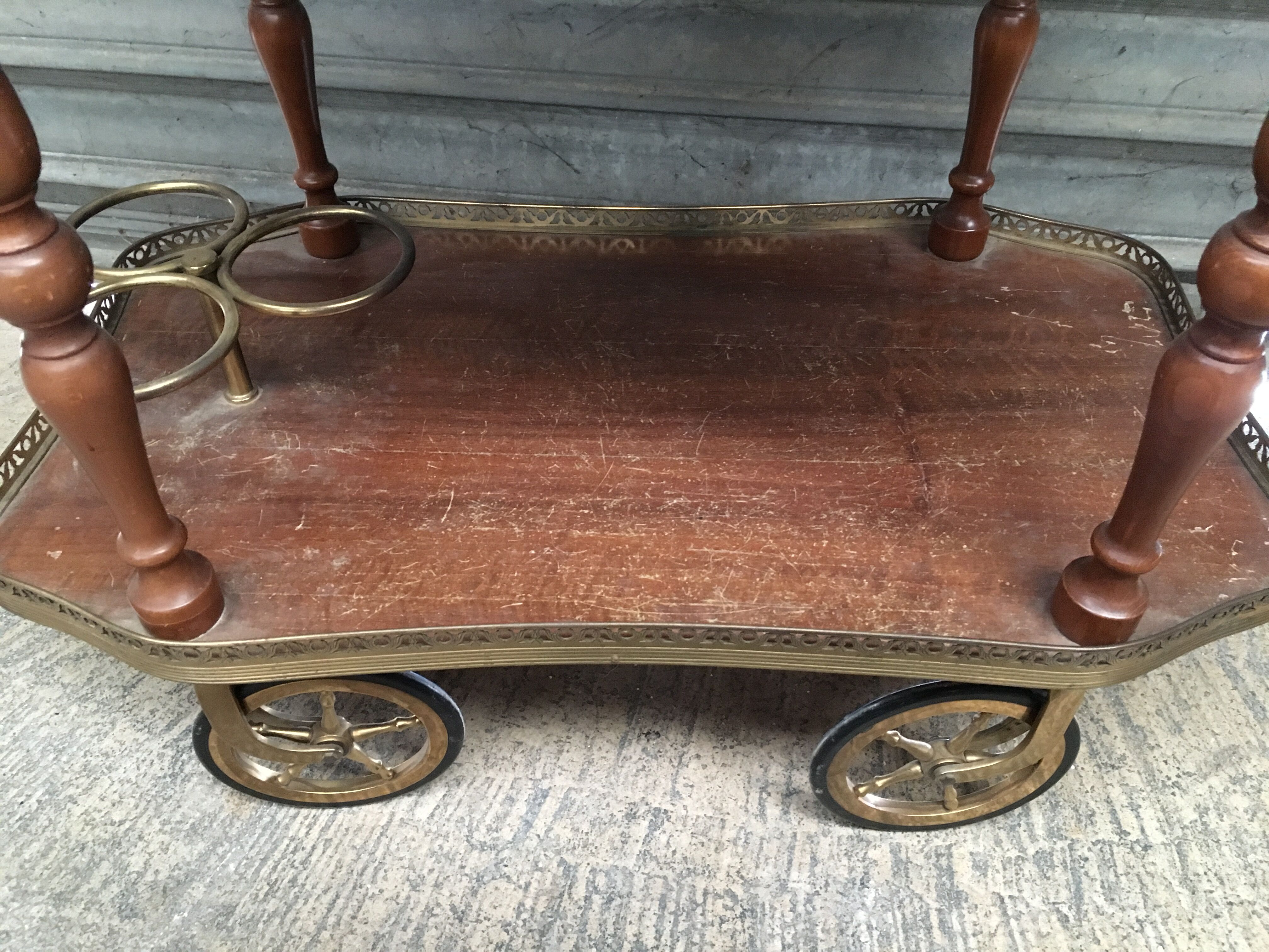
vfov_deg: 48.2
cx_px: 634
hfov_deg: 61.7
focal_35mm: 29
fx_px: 1063
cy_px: 476
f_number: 2.2
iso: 250
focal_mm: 4.15
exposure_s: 1/17
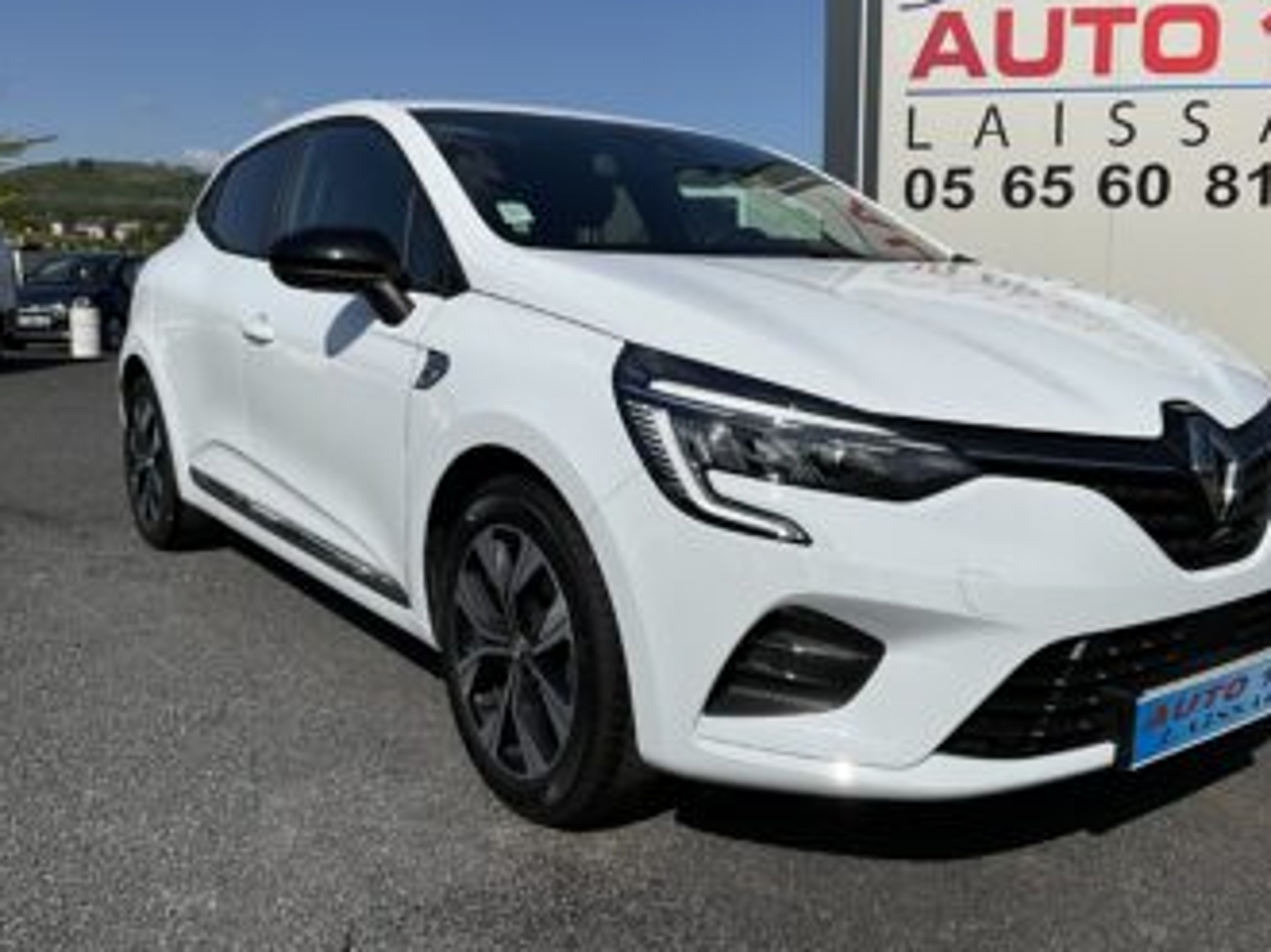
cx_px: 718
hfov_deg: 55.2
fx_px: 1211
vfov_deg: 42.9
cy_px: 445
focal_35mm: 33
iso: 25
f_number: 1.8
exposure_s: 1/5814
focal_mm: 3
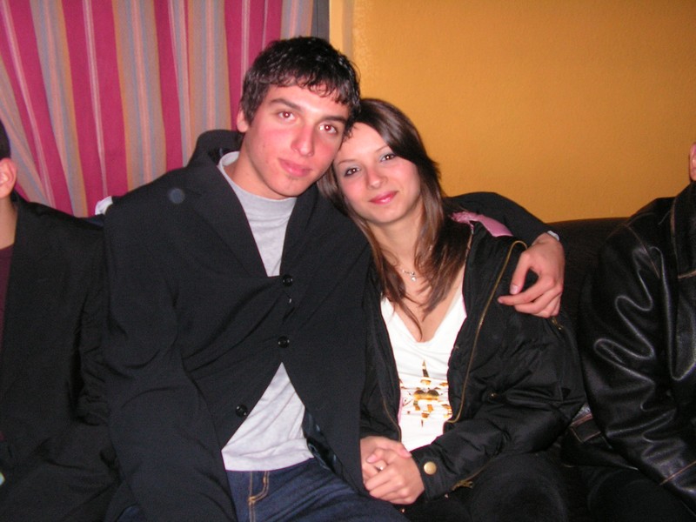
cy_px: 261
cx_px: 348
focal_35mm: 36
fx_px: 724
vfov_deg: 39.7
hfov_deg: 51.4
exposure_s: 1/40
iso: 200
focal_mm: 6
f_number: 3.2
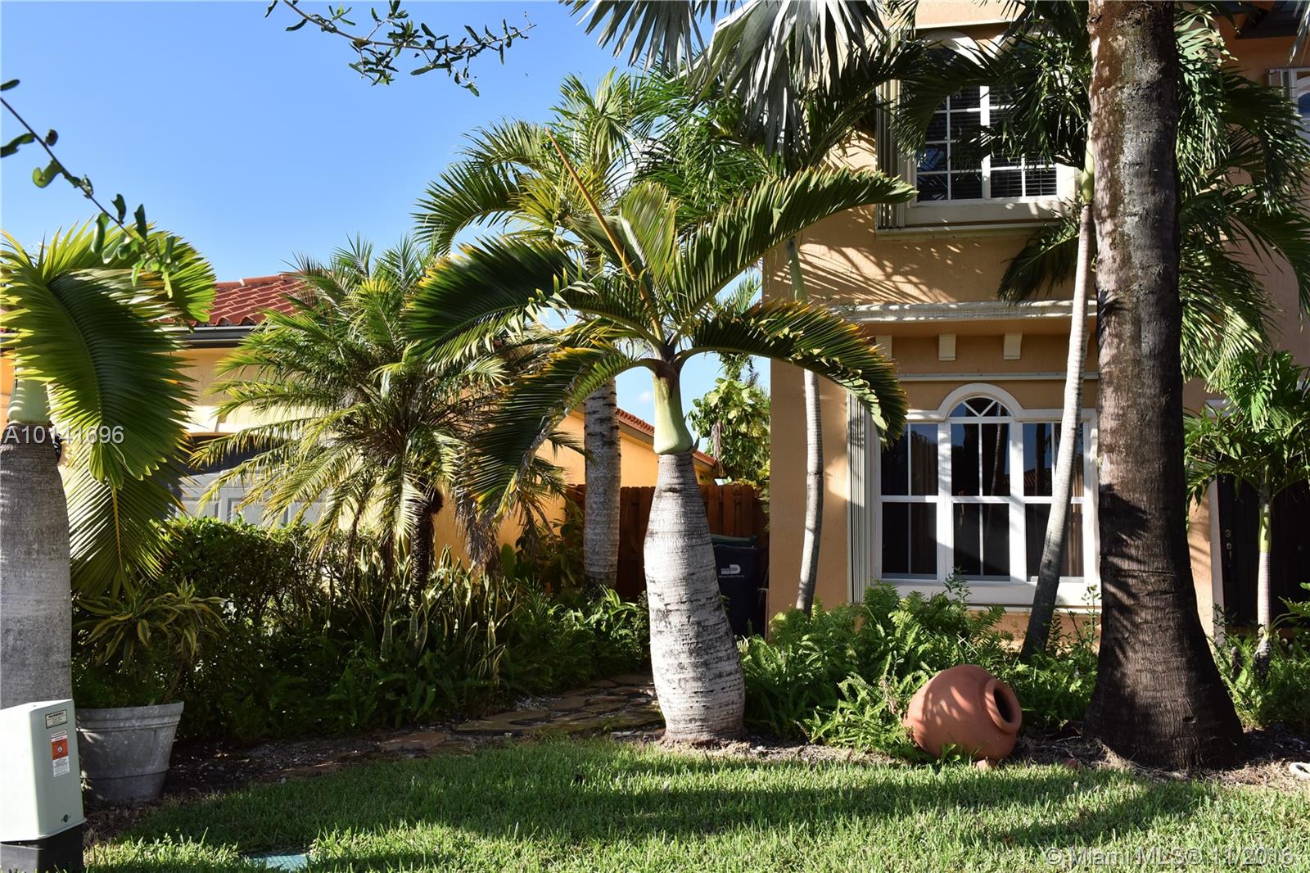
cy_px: 436
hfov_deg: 63.7
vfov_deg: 44.9
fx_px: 1055
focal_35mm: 29
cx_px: 655
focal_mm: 29
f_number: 14
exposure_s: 1/250
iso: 400
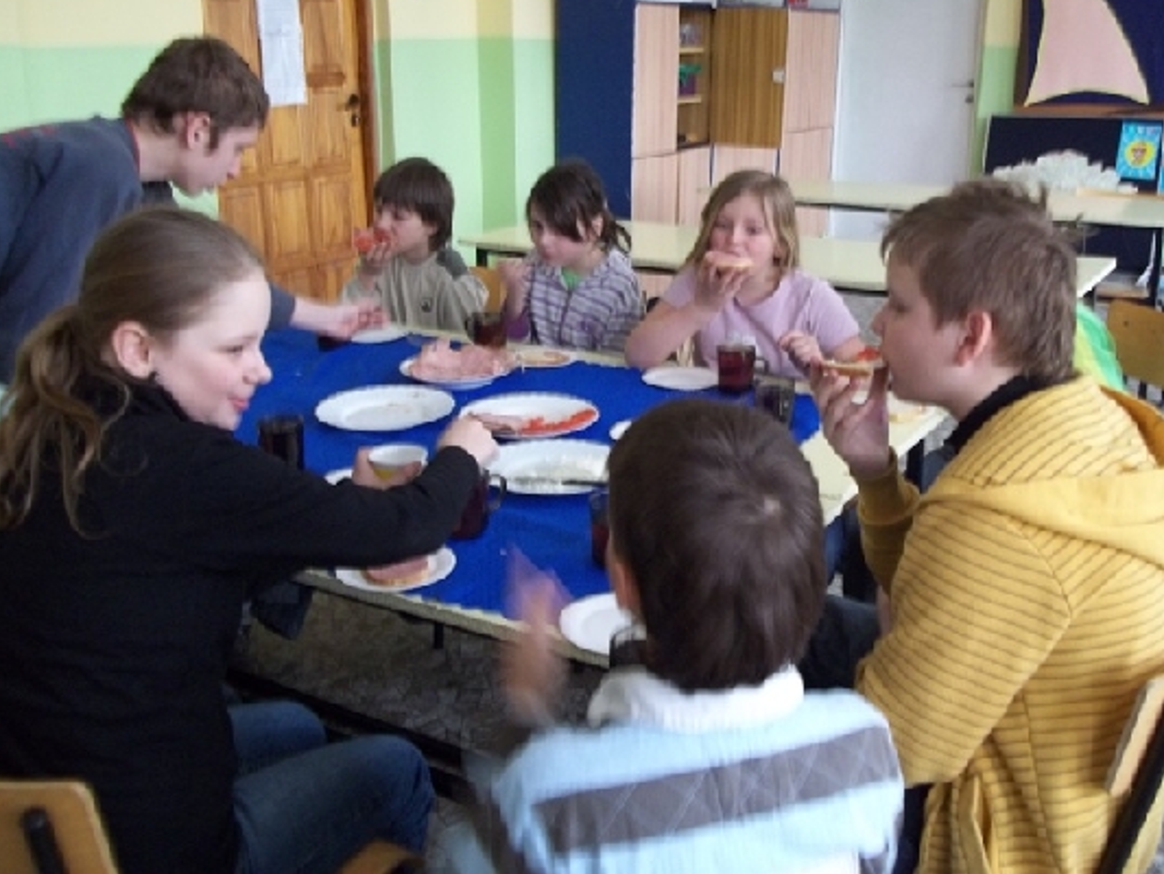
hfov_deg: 51.3
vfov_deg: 39.6
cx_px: 592
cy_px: 385
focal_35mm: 36
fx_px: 1211
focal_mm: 5.7
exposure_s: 1/13
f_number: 2.9
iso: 160
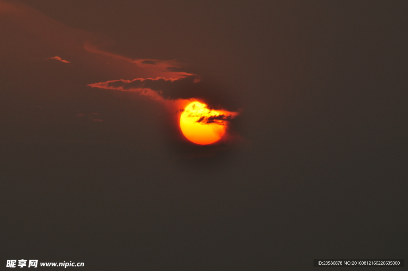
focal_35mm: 450
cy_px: 136
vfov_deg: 3.0
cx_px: 204
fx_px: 5093
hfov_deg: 4.6
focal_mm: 300
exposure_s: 1/160
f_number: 11
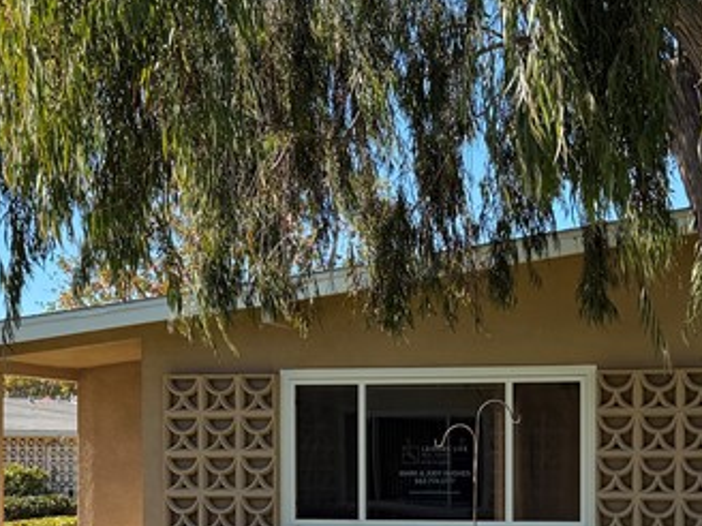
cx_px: 505
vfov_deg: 19.3
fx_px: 1521
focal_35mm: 75
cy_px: 470
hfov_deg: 25.7
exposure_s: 1/1949
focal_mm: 6.76
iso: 100
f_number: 1.78
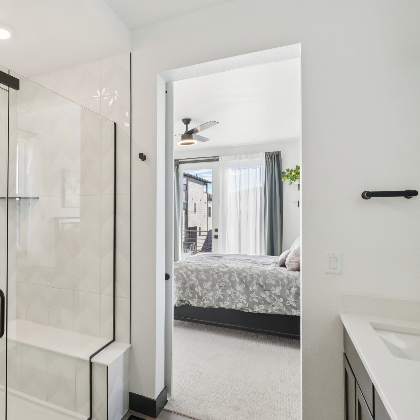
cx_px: 101
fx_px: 297
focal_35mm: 22
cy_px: 214
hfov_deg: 65.8
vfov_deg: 70.5
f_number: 8
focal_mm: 11
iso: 125
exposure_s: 1/30
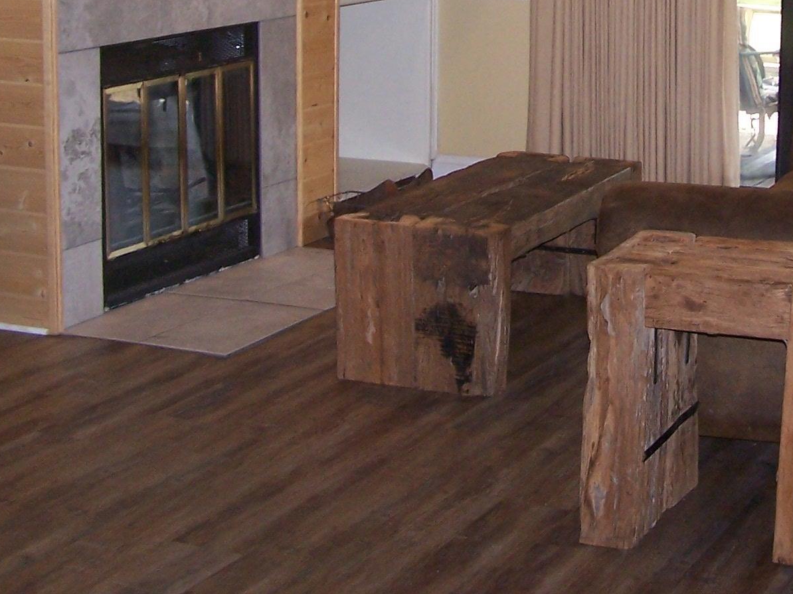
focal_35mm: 82
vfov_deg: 17.5
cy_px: -17
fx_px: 1878
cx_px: 658
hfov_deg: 23.4
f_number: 2.8
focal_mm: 6.3
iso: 140
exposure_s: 1/60
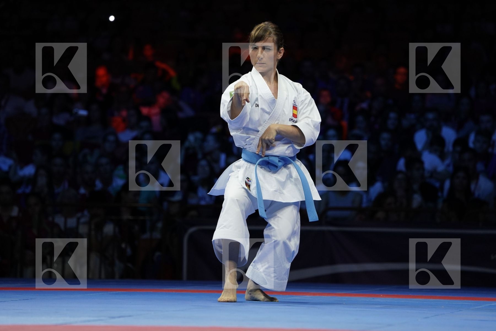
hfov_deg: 9.8
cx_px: 248
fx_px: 2879
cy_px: 166
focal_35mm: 209
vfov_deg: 6.6
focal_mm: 209
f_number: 5.6
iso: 1600
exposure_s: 1/500
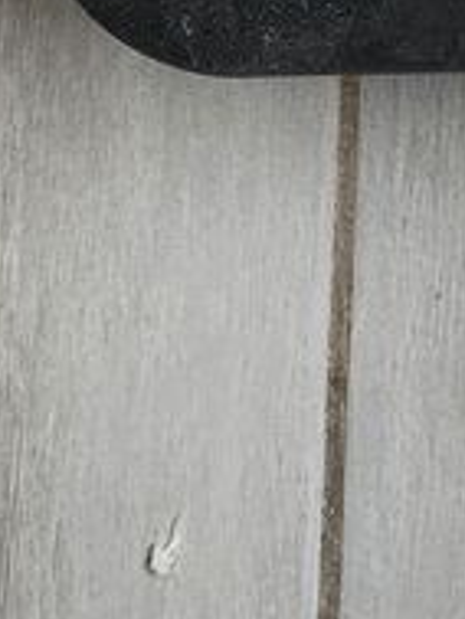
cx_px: 1205
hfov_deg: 9.9
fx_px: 2272
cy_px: -858
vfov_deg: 12.3
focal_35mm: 127
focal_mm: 5
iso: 125
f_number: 1.8
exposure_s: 1/100
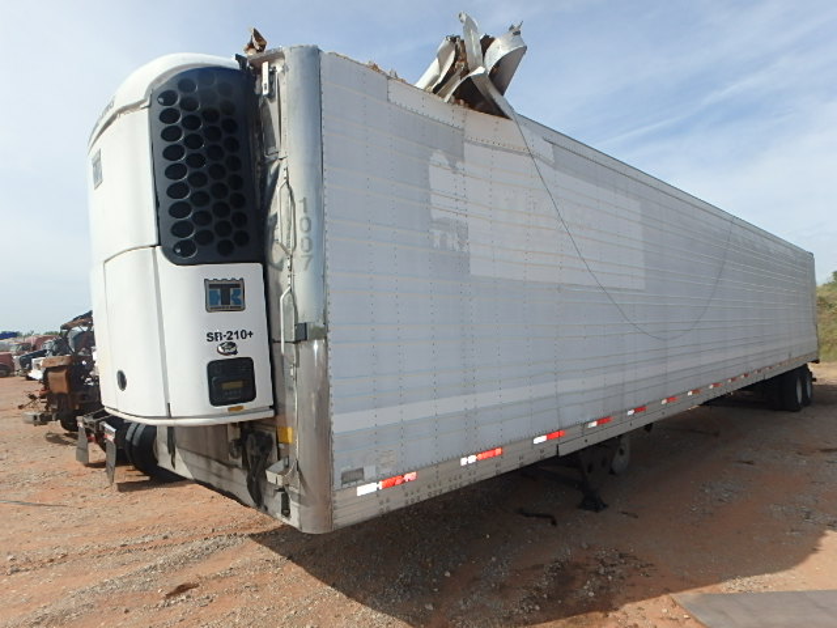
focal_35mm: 21
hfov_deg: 79.0
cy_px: 314
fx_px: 508
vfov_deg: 63.4
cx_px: 418
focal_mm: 3.7
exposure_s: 1/400
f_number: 6
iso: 125
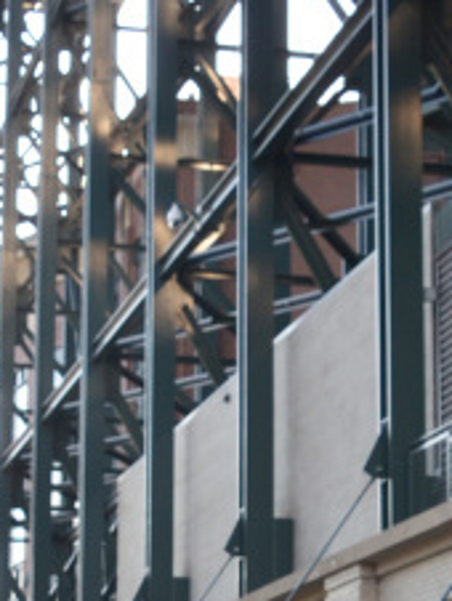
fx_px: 1946
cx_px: 156
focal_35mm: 112
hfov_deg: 13.2
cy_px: 439
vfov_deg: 17.5
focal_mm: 22
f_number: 7.1
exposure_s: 1/200
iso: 200
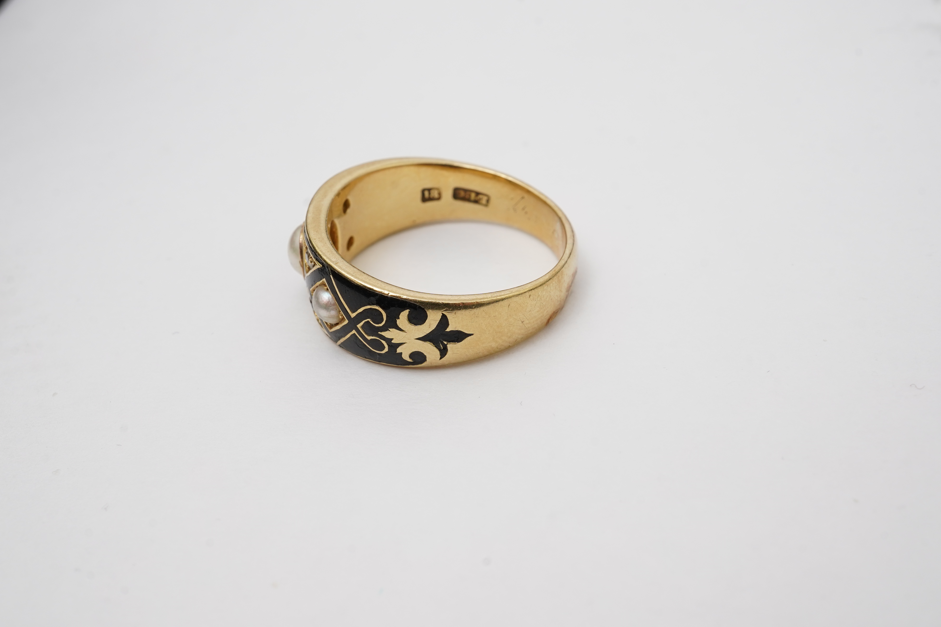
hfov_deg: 43.6
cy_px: 314
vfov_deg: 29.9
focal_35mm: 45
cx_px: 470
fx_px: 1176
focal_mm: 30
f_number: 22
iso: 500
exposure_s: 1/125
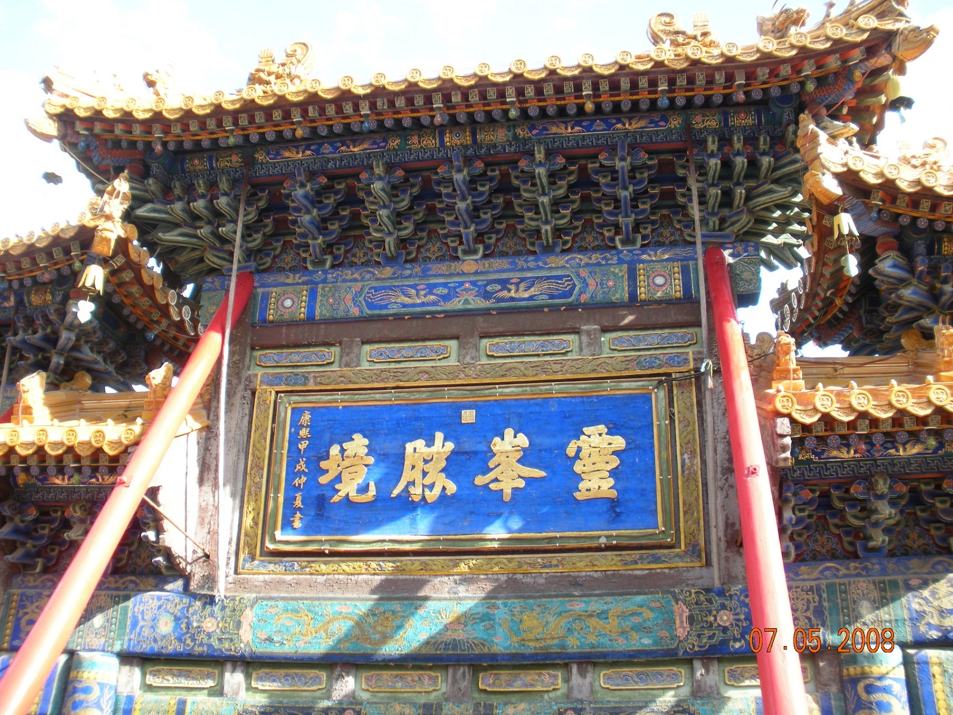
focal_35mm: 36
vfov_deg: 39.7
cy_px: 358
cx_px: 476
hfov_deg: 51.4
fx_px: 991
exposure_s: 1/73
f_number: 3.5
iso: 64
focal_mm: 6.3
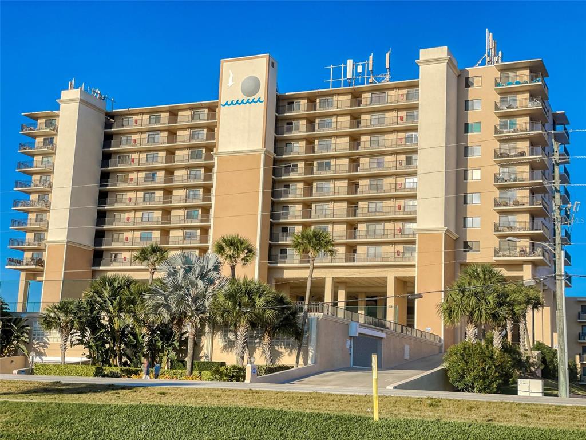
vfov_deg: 28.0
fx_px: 880
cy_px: 220
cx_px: 293
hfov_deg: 36.8
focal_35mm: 52
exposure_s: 1/11905
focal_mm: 6
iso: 32
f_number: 2
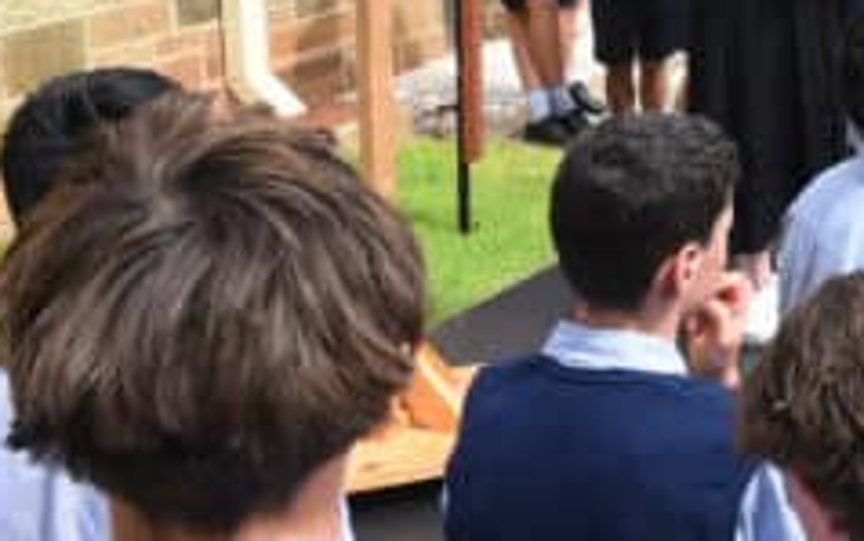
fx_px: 1861
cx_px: 1053
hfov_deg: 23.7
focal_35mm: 79
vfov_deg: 15.7
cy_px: -156
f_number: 7.1
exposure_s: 1/200
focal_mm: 24
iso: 200
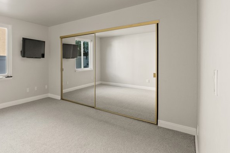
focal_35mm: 21
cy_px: 63
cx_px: 36
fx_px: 134
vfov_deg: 59.1
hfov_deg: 70.4
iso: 640
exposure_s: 1/13
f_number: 9
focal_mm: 12
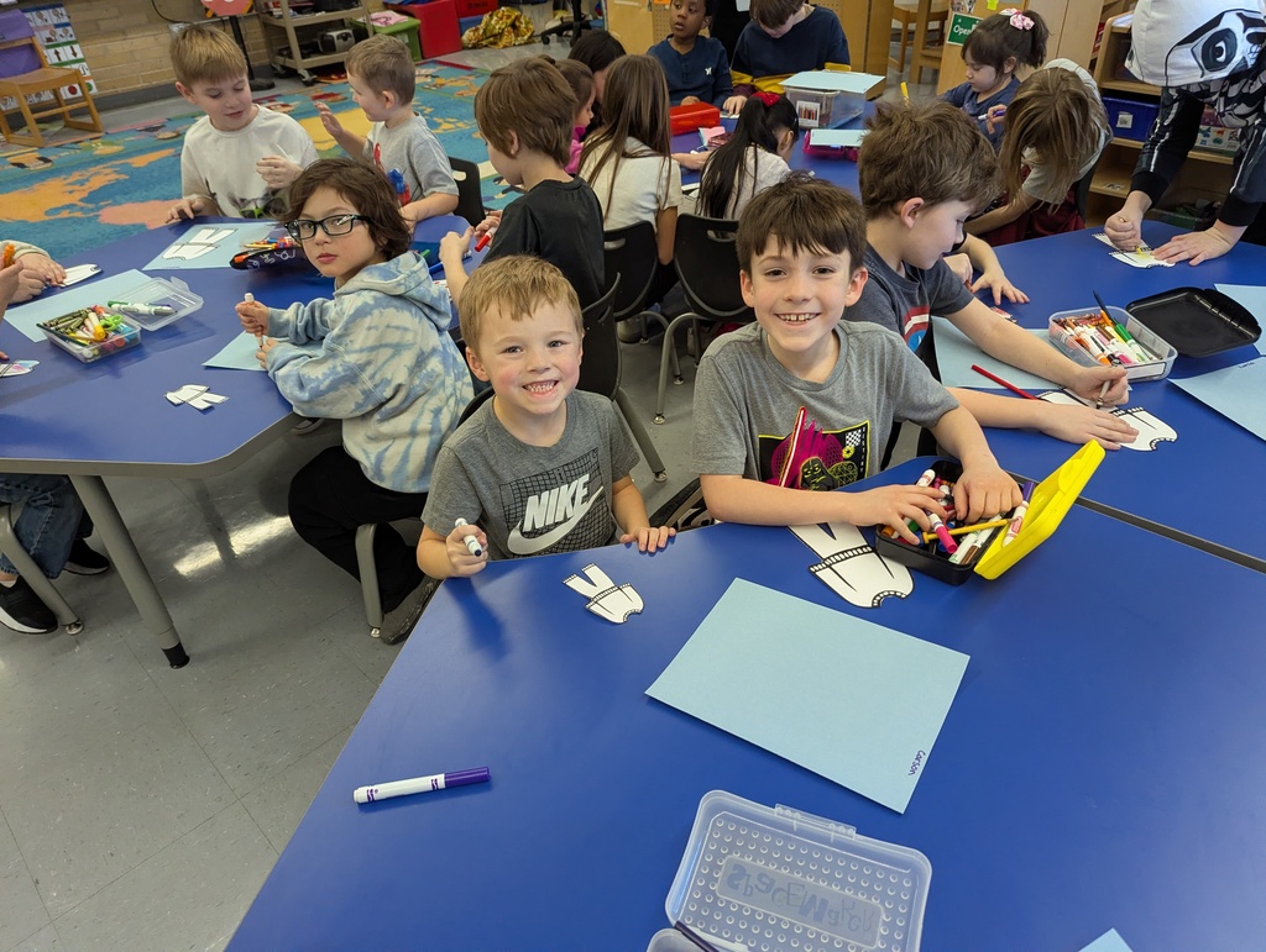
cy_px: 476
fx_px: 879
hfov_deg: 71.5
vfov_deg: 56.9
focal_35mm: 24
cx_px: 633
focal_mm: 6.81
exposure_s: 1/225
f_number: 1.85
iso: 745
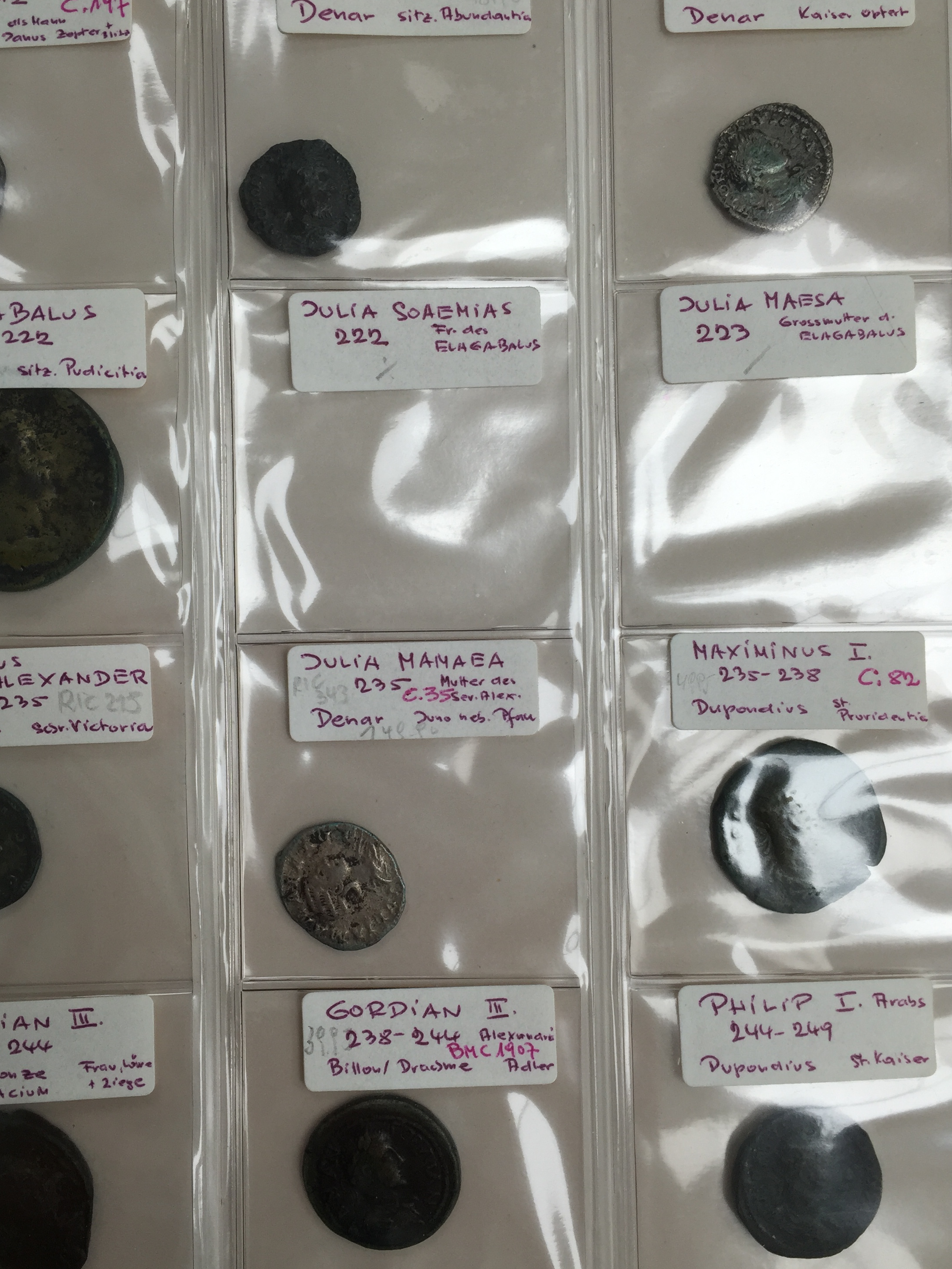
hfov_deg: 42.9
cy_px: 638
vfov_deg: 55.4
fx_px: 1210
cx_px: 426
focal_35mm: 33
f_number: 2.2
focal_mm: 4.15
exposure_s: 1/116
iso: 32
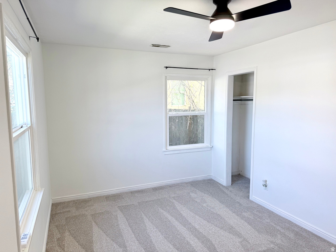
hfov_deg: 71.6
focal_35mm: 24
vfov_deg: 56.8
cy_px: 126
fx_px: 233
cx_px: 168
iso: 64
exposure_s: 1/121
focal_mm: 6.76
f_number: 1.78
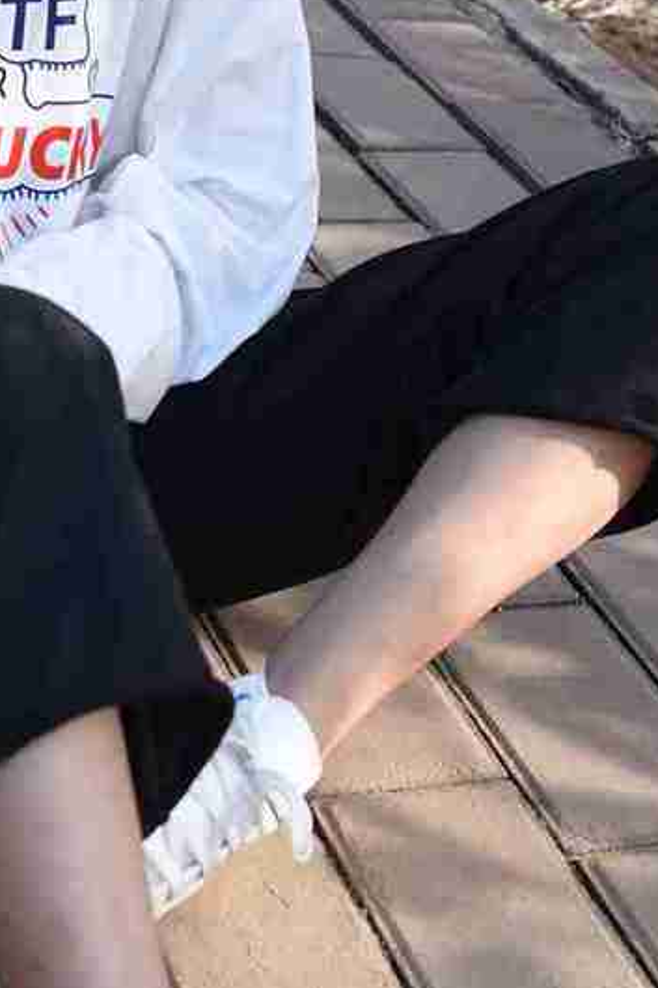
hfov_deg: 13.7
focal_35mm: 99
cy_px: 429
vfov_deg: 20.6
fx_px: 2716
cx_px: 121
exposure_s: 1/250
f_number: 5.6
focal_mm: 35
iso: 160
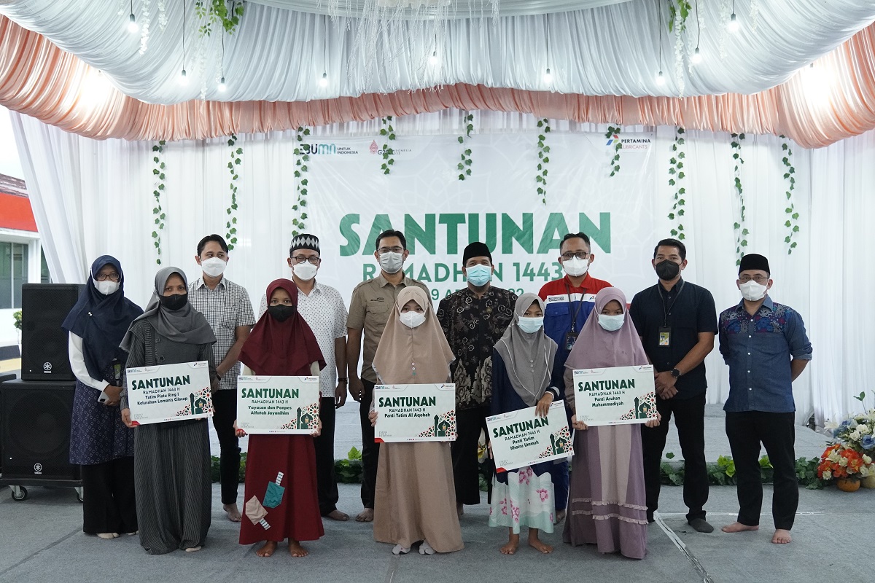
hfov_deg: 53.1
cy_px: 292
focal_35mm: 36
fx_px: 875
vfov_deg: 36.9
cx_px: 438
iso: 3200
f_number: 2.8
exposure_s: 1/200
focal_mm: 24
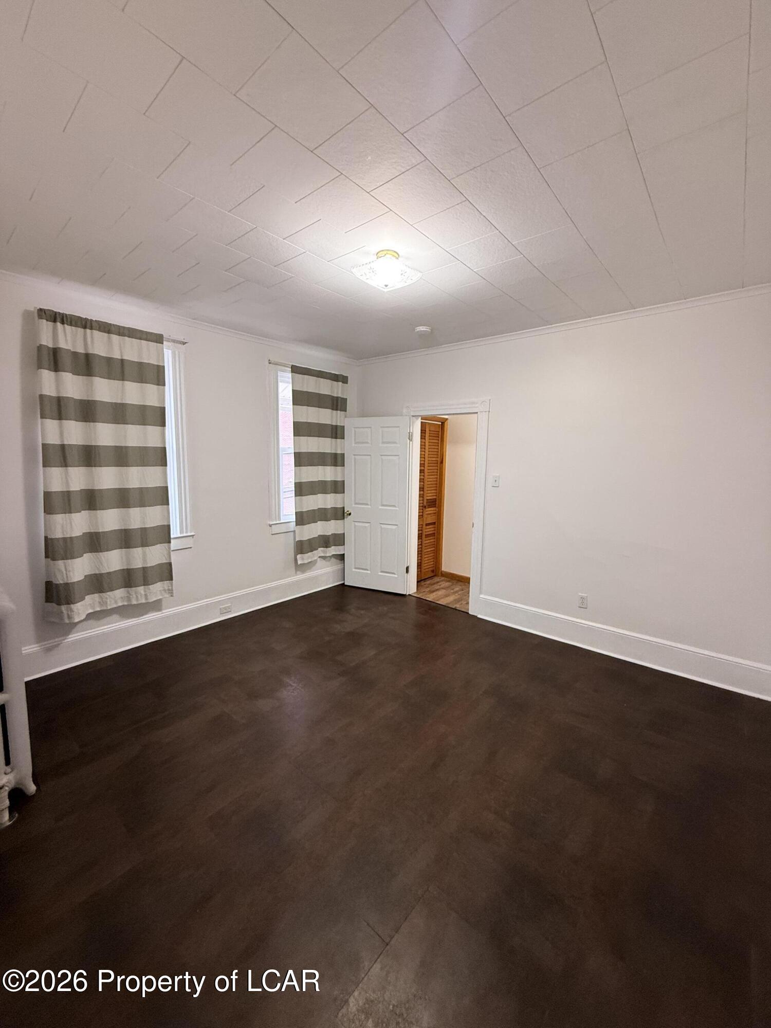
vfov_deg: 102.1
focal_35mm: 14
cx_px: 386
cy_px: 514
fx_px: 416
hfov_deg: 85.7
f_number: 2.2
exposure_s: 1/60
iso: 400
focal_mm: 2.22
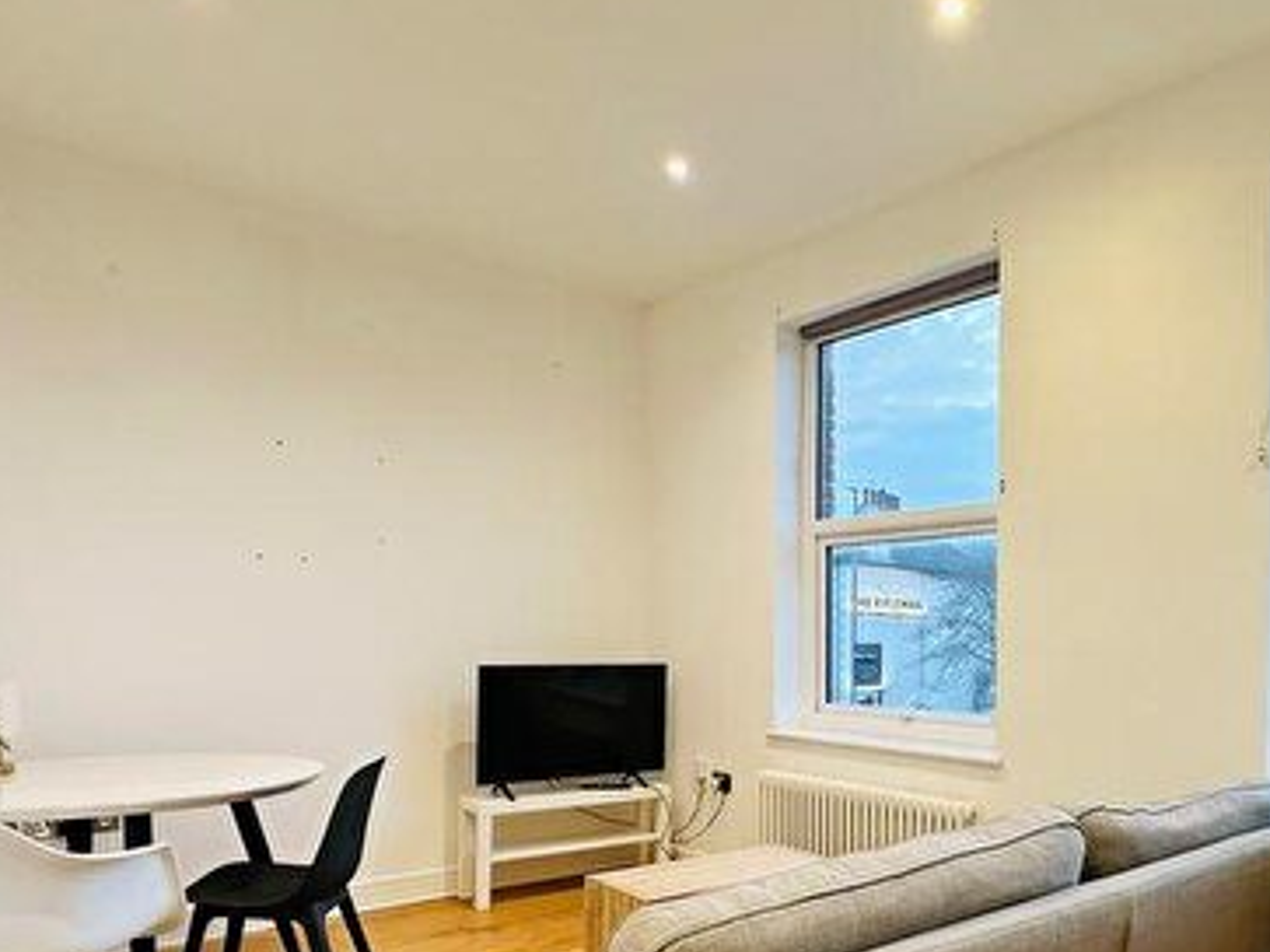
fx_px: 990
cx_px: 871
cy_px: 656
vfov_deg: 50.1
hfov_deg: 63.3
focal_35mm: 27
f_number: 2.2
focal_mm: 2.22
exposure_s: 1/50
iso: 160
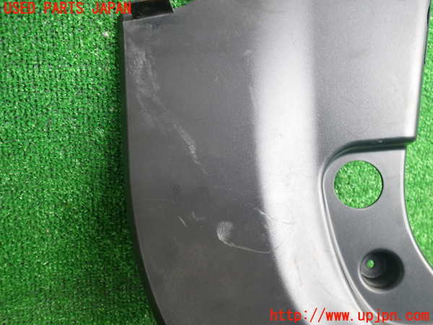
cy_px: 162
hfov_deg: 60.0
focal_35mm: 30
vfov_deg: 46.8
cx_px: 216
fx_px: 375
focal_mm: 5.4
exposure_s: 1/40
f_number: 2.3
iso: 200
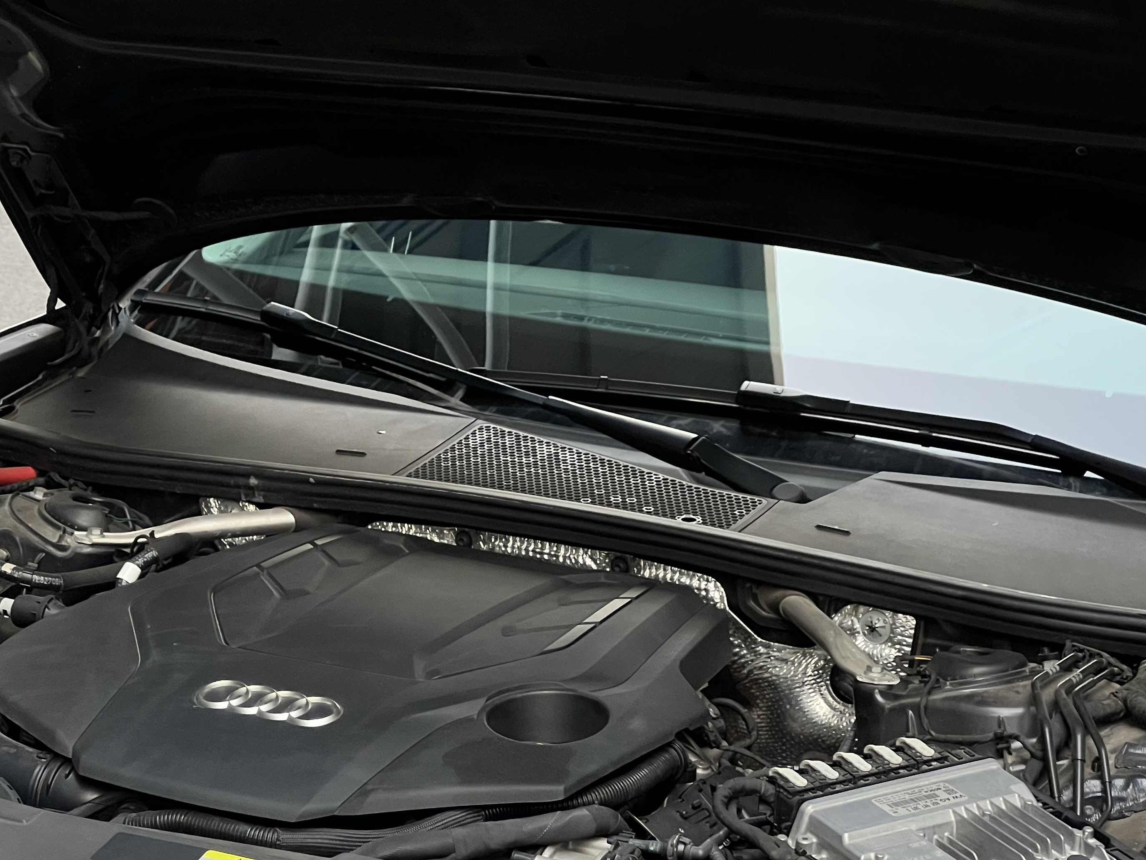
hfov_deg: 17.3
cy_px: 590
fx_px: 3741
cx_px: 334
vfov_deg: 13.1
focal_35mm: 113
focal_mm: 9
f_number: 2.8
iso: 160
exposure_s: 1/102
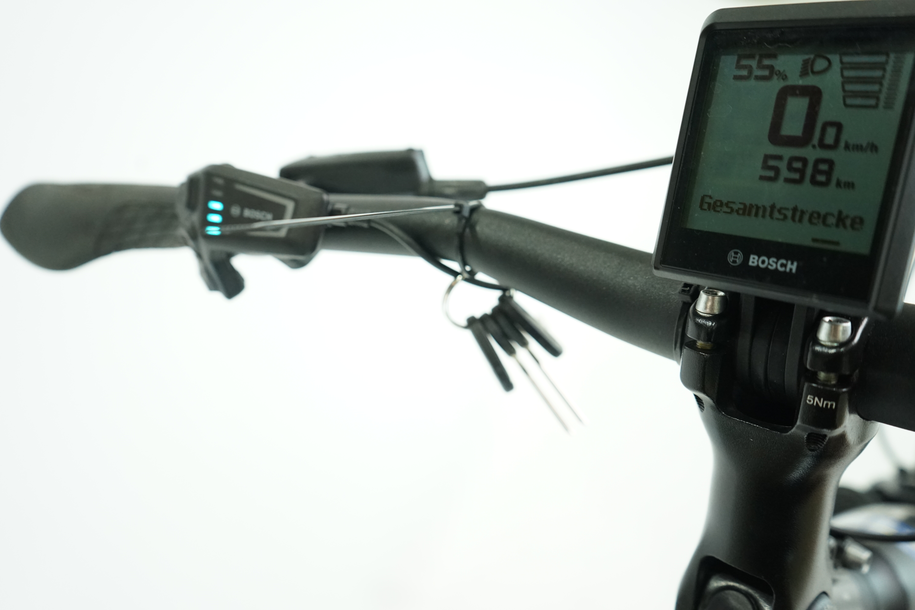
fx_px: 762
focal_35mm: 30
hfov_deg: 61.9
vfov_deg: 43.6
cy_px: 305
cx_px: 458
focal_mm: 30
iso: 2500
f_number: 4.5
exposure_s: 1/200
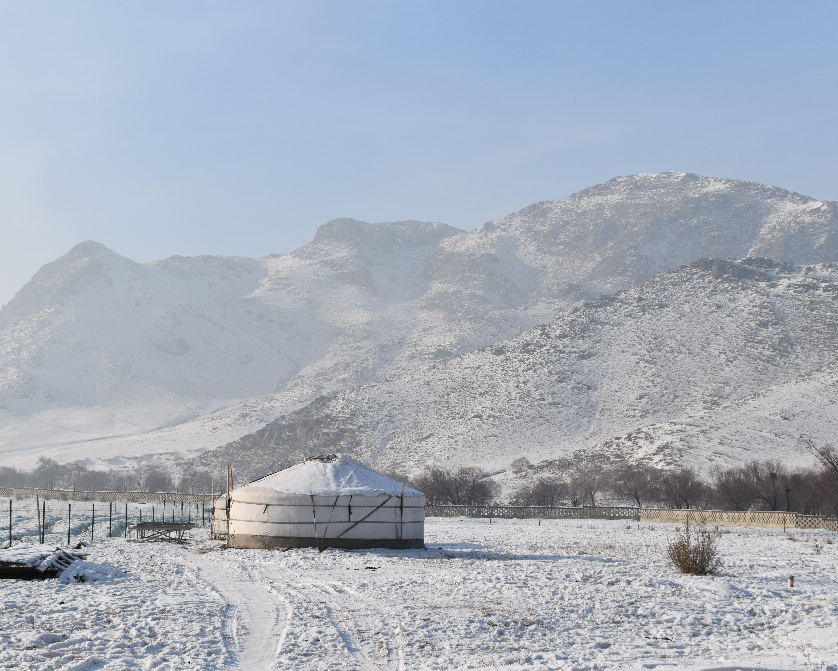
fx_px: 1477
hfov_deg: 31.7
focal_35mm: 60
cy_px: 336
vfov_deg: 25.6
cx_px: 421
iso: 200
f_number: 10
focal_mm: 35
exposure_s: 1/400
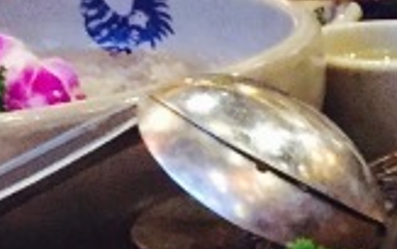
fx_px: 2089
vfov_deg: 6.1
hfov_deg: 9.1
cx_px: 1113
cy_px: 818
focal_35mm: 193
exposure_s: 1/25
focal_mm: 4.15
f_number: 2.2
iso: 250
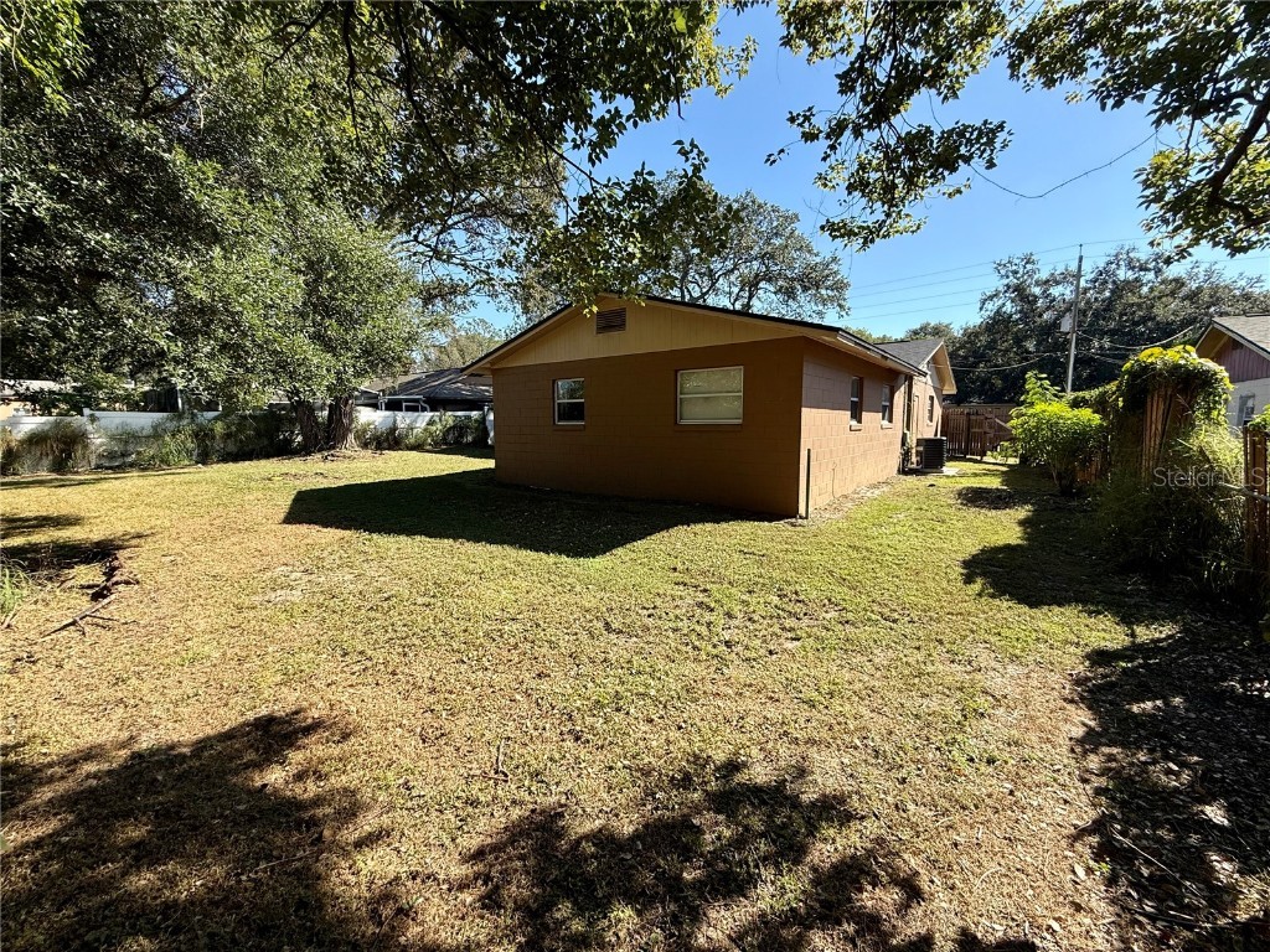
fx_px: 514
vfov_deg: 85.7
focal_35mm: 14
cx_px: 635
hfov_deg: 102.1
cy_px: 476
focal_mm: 2.22
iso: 64
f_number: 2.2
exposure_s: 1/955
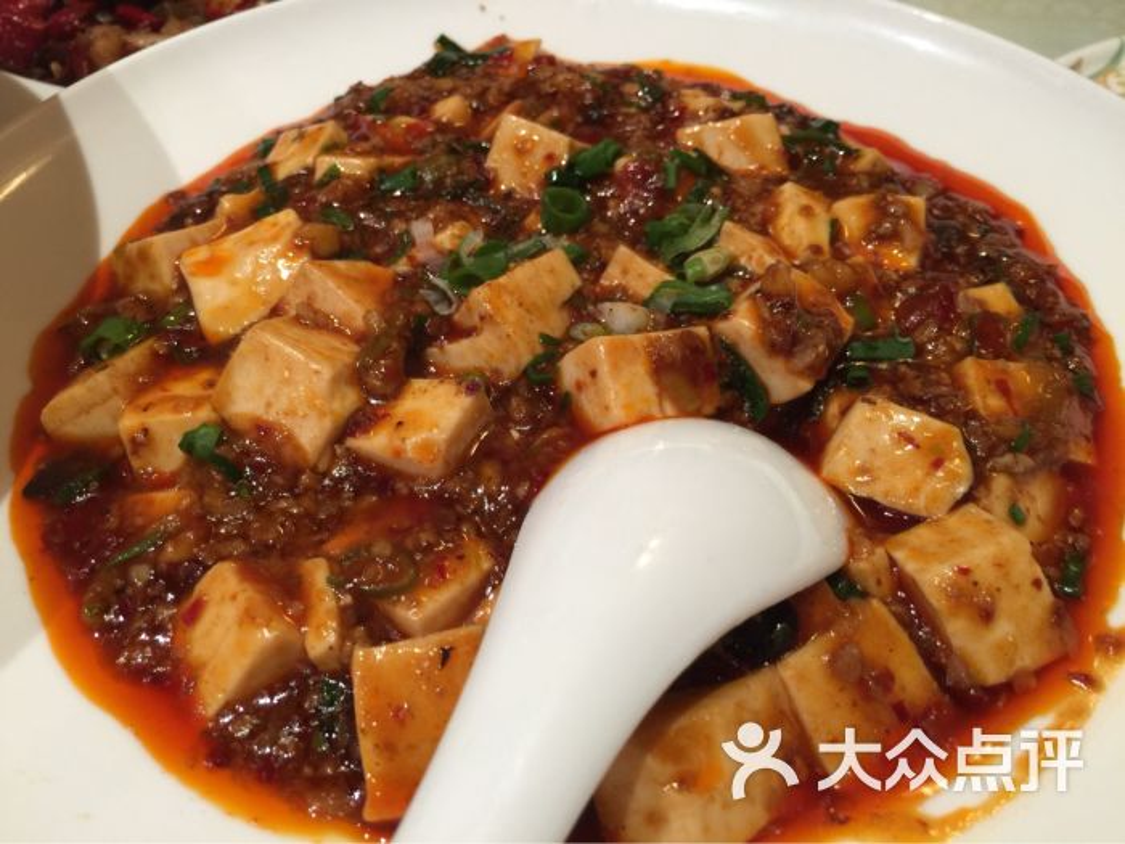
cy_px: 422
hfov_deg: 61.7
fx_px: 942
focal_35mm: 29
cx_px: 562
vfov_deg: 48.2
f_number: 2.2
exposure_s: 1/15
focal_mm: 4.15
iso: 40
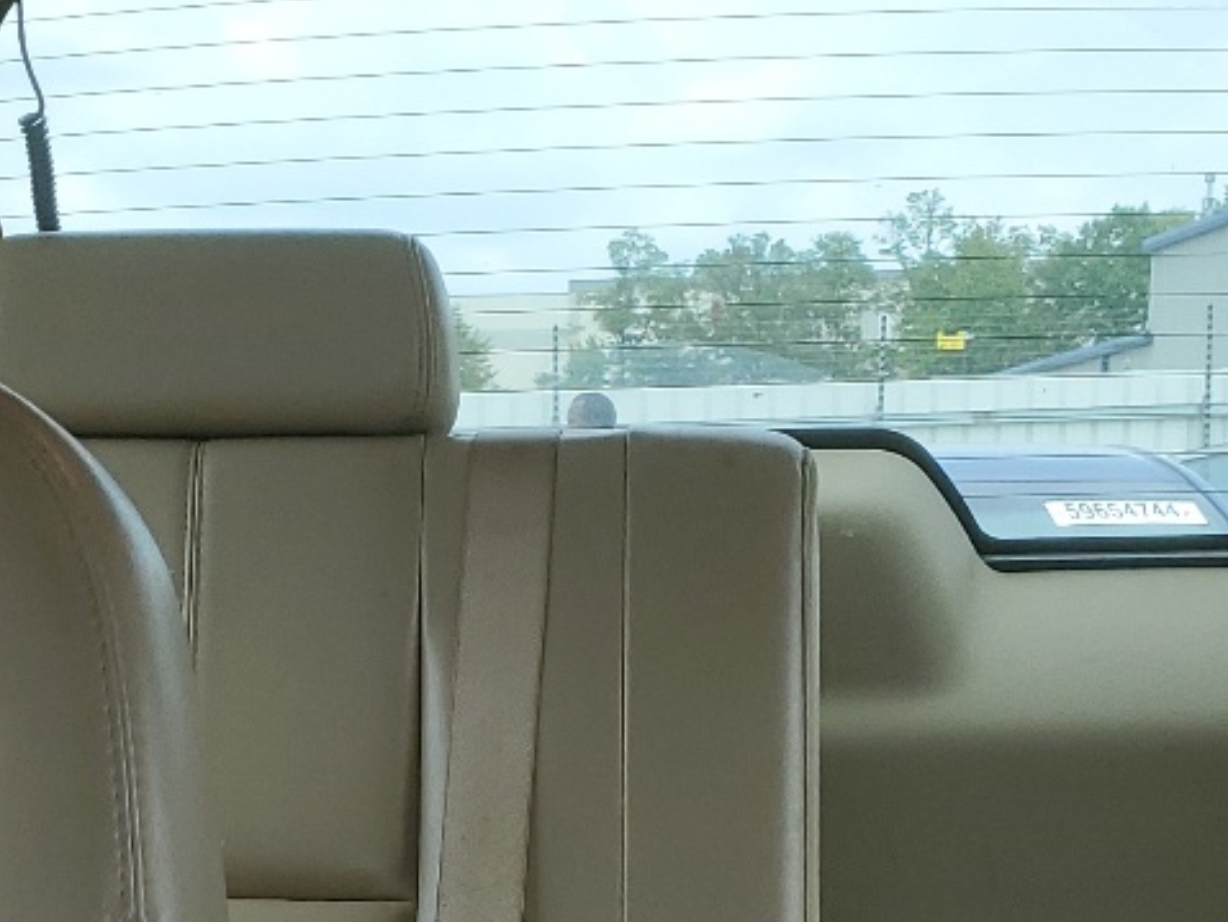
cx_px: 491
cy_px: 1061
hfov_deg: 22.5
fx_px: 3088
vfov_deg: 16.4
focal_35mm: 87
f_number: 1.5
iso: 50
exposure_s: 1/179
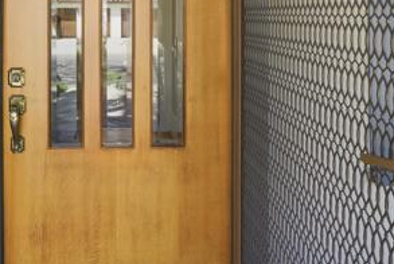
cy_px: 22
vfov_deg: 35.5
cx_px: 110
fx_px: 383
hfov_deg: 52.5
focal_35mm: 35
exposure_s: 1/640
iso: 500
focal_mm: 16
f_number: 8
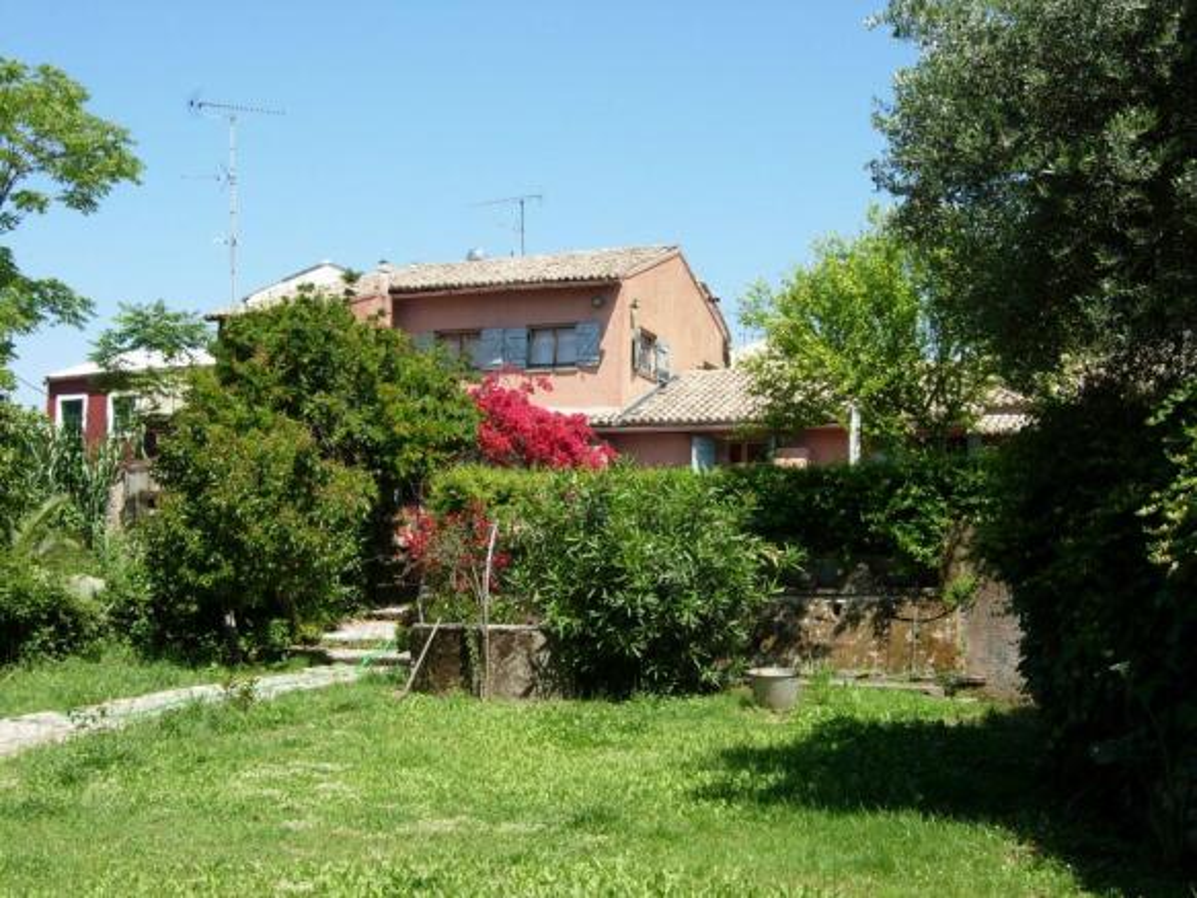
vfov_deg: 30.3
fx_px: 1659
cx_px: 598
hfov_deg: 39.7
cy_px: 449
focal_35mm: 48
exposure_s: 1/264
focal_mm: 10.1
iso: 50
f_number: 4.9
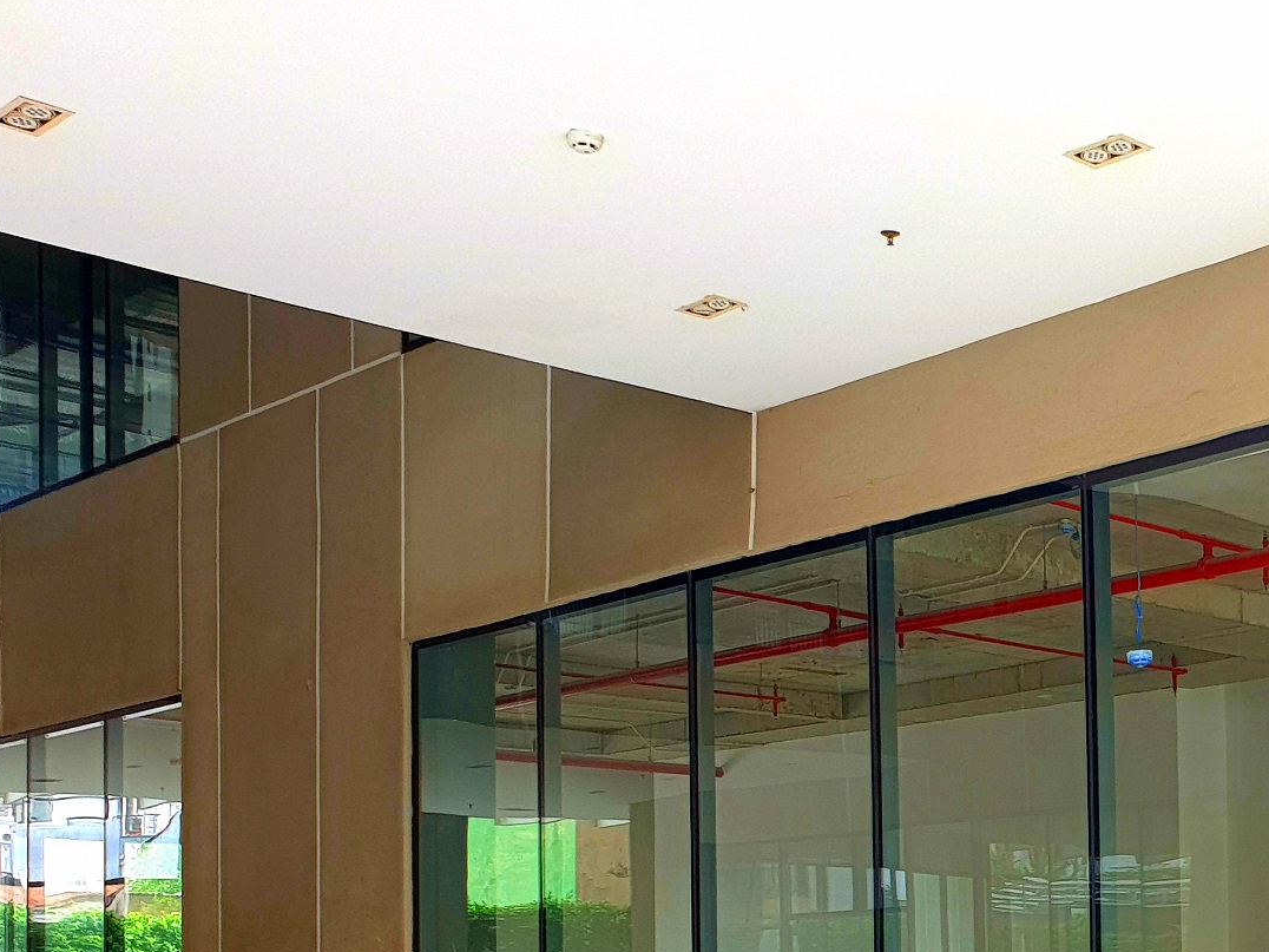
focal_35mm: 58
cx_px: 1232
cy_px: 933
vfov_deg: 24.2
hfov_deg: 31.1
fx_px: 2126
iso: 64
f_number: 2.4
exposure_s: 1/100
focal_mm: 4.3
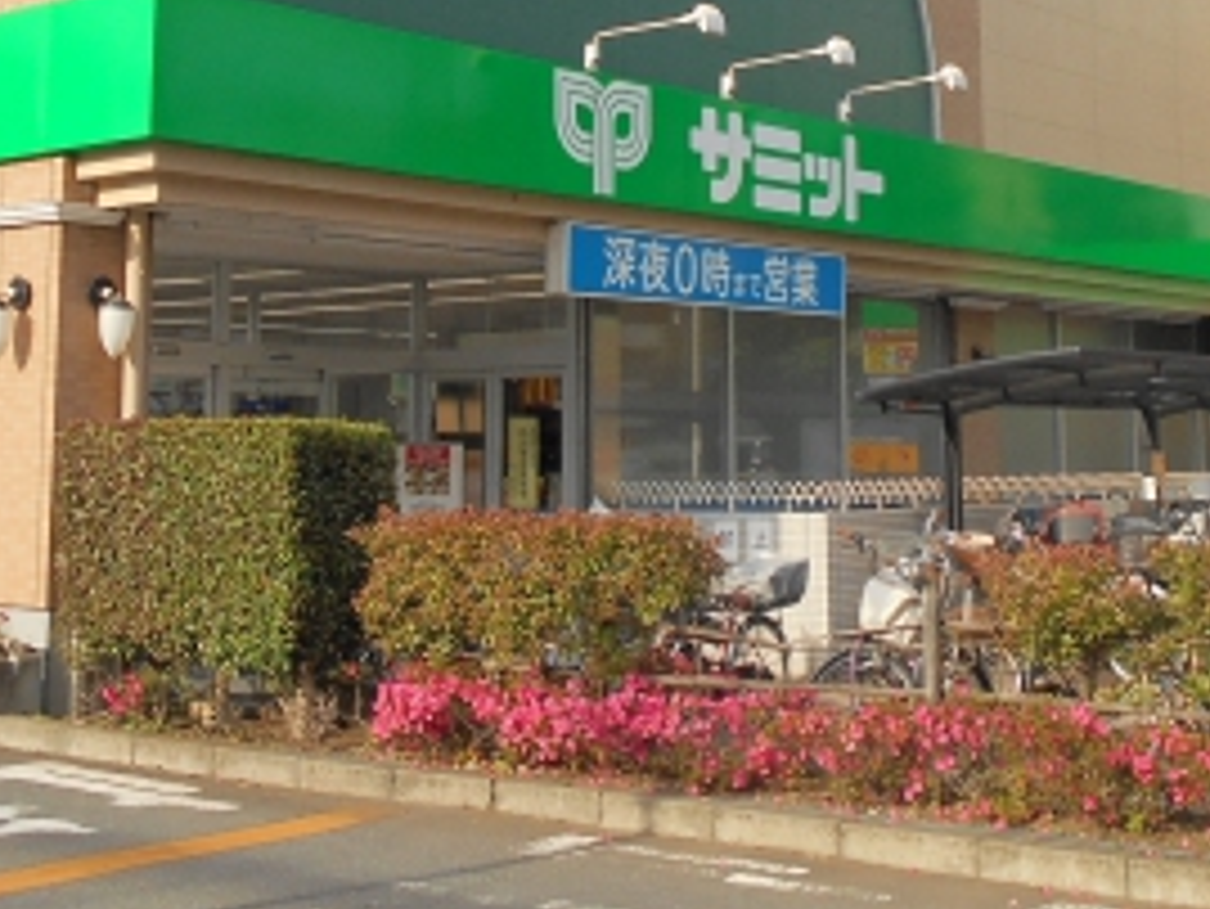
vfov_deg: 24.6
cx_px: 621
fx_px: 2028
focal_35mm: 58
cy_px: 99
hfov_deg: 33.2
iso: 80
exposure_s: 1/500
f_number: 3.2
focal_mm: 4.6
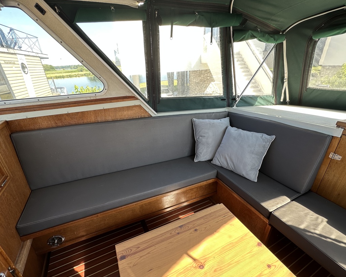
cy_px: 140
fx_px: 164
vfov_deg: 80.4
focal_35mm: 16
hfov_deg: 93.1
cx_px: 167
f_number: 2.2
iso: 40
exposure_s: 1/107
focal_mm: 2.22
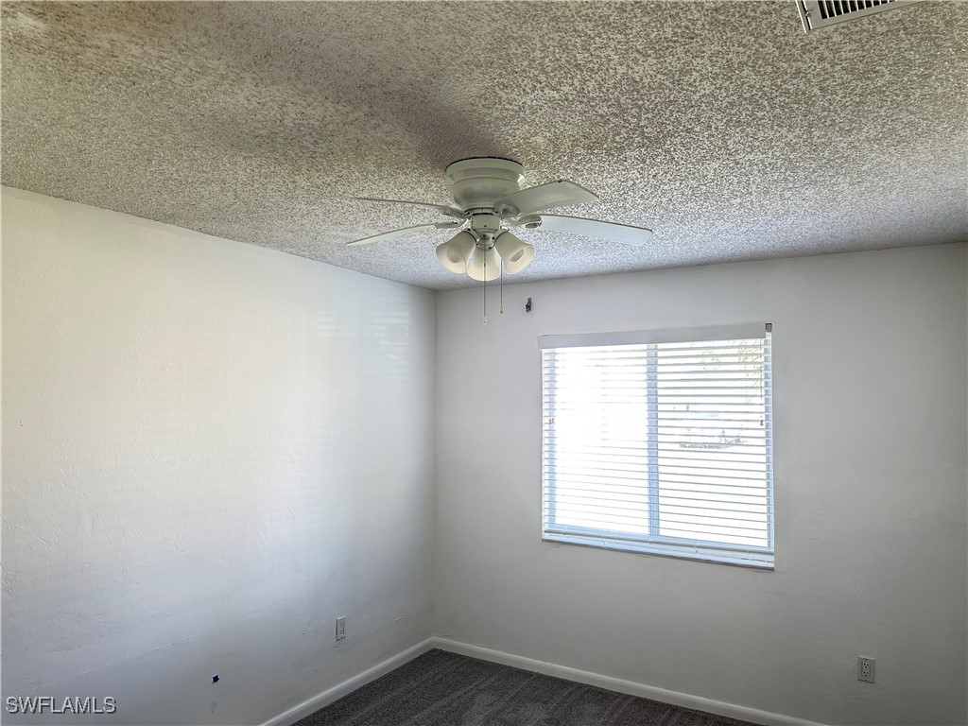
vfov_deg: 56.8
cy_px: 363
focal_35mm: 24
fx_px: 671
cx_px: 484
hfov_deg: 71.6
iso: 250
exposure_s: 1/62
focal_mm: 6.86
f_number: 1.78
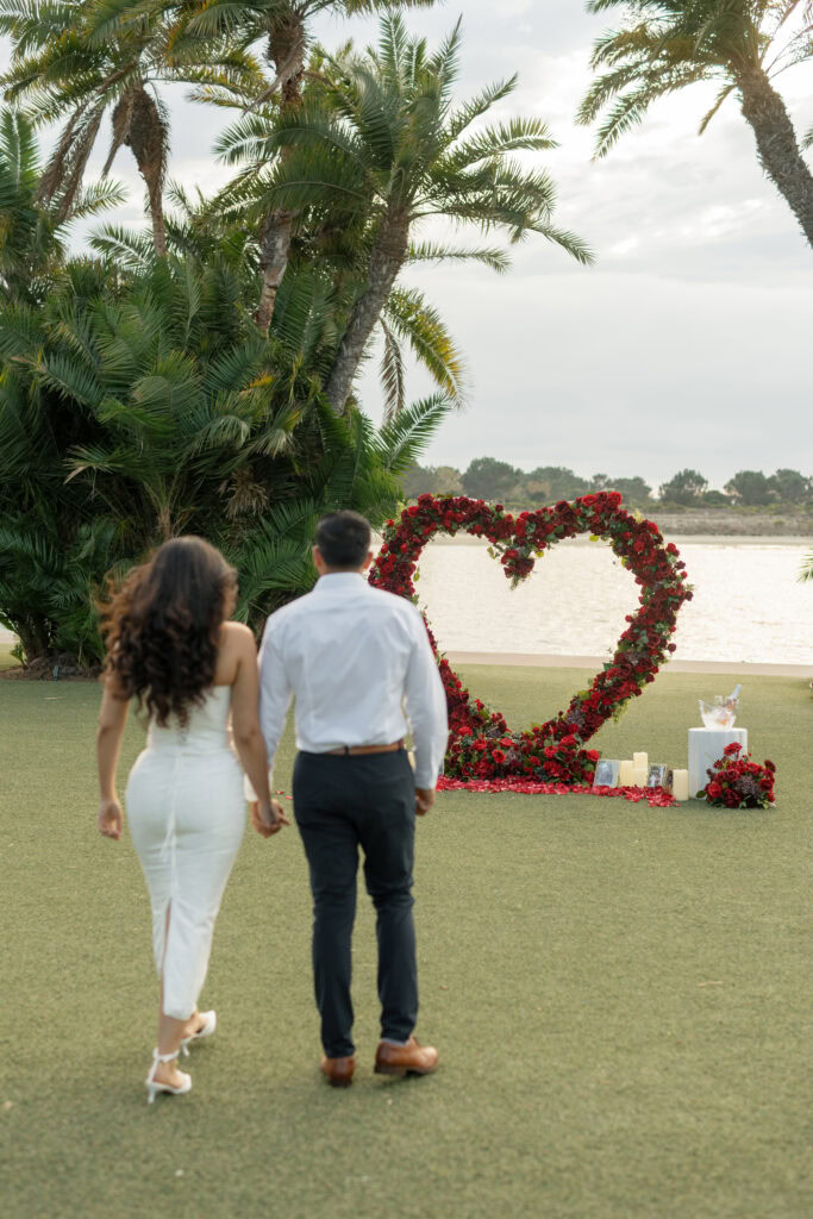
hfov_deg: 27.0
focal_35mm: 50
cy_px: 610
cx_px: 406
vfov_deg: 39.6
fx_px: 1693
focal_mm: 50
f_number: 2.2
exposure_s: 1/500
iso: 100
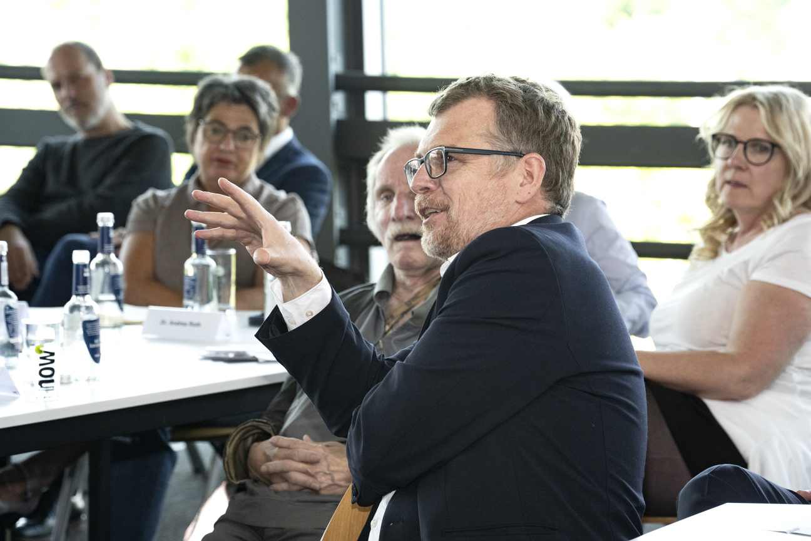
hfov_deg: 14.8
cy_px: 270
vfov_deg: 9.9
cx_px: 406
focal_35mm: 139
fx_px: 3131
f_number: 7.1
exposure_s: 1/200
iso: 1600
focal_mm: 139
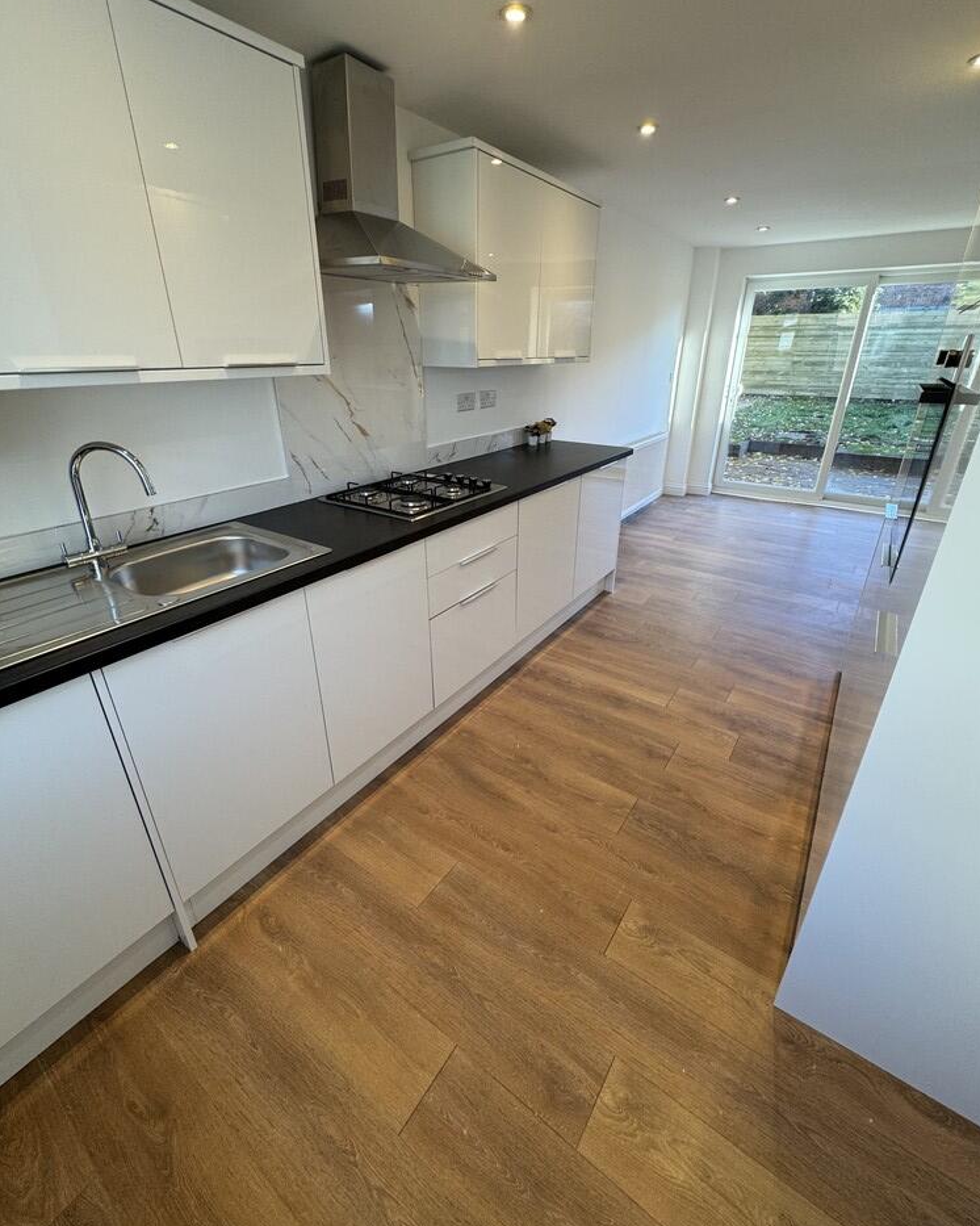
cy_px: 589
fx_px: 544
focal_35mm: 15
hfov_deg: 84.0
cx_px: 481
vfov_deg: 96.8
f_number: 2.2
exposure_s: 1/100
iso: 125
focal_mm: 2.22
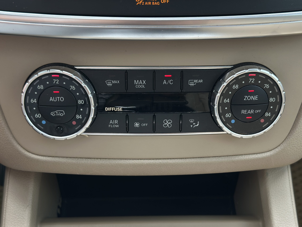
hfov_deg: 39.7
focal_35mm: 48
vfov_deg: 30.3
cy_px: 114
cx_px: 151
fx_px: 419
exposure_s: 1/250
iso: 80
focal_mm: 6.86
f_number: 1.78
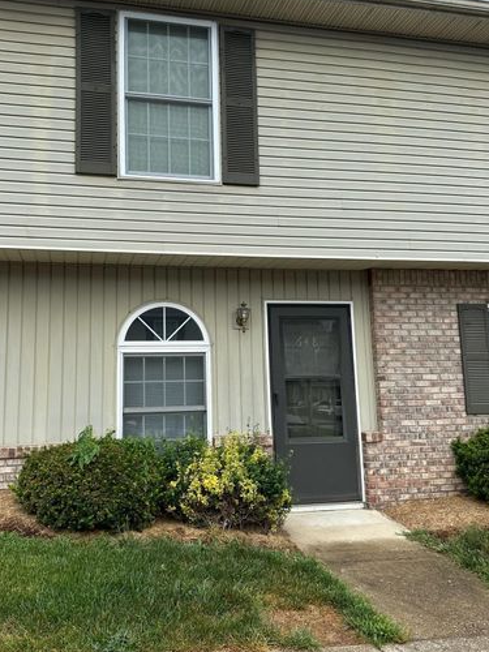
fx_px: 603
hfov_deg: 44.0
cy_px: 298
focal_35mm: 32
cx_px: 210
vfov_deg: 56.7
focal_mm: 6.86
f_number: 1.78
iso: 80
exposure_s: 1/3058
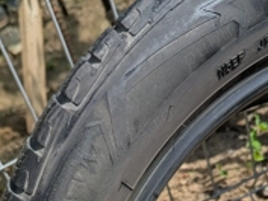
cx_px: 71
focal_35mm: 54
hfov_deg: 34.9
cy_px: 284
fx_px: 418
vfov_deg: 23.0
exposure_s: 1/1300
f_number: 1.85
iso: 37
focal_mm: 6.81
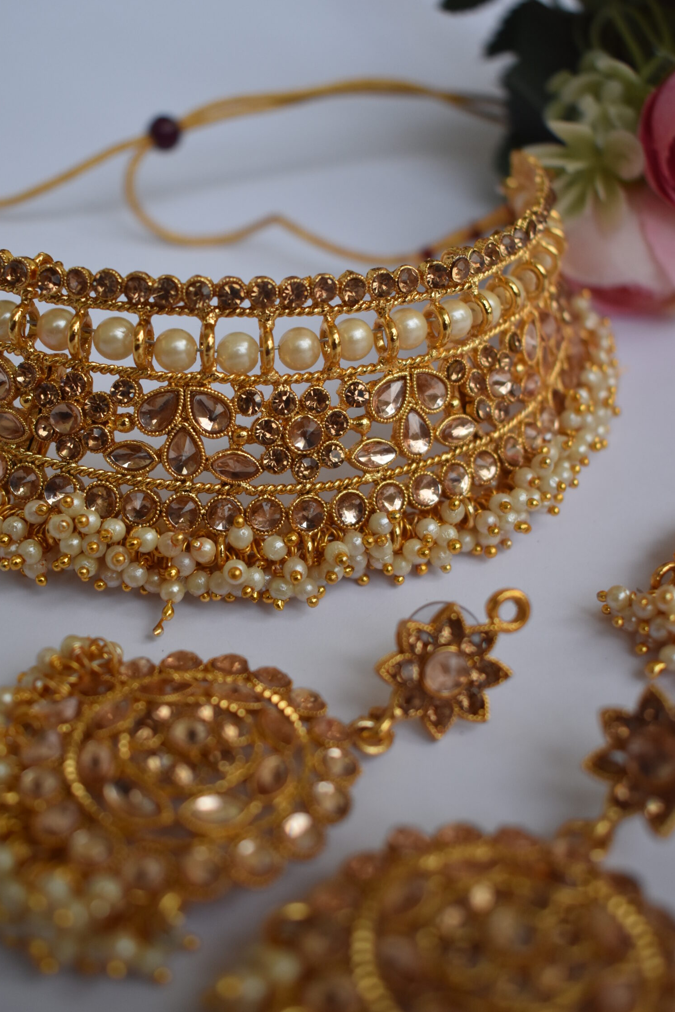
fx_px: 1153
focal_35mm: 41
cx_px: 292
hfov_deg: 32.6
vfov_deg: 47.4
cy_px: 480
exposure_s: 1/1000
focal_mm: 24
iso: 720
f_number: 4
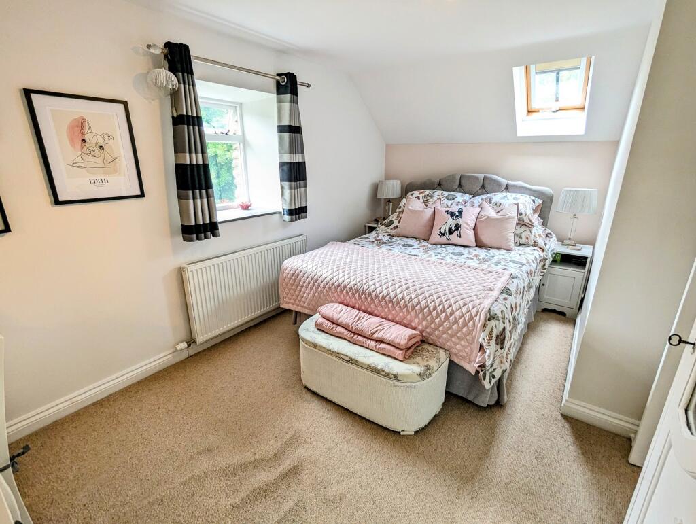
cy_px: 262
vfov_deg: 78.2
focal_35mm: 16
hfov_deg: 94.4
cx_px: 348
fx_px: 322
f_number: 2.2
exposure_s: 1/50
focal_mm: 2.35
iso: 94
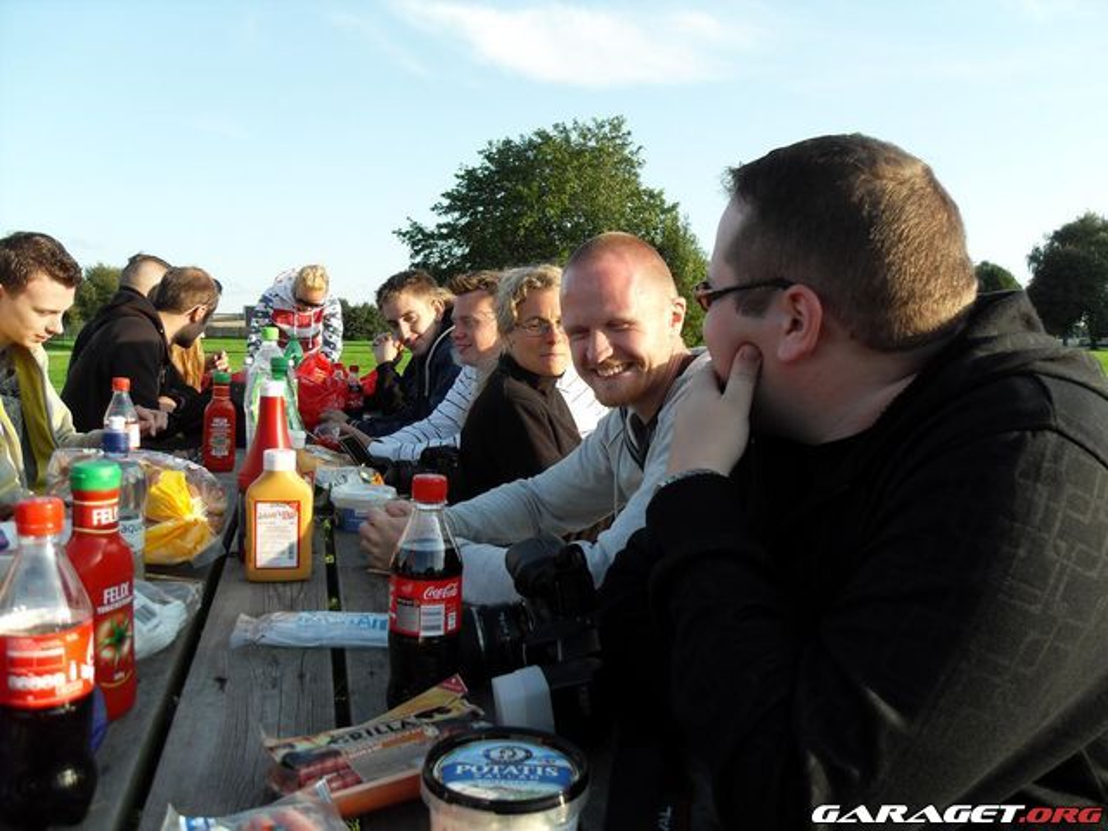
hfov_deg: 63.4
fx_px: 896
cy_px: 416
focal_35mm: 28
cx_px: 554
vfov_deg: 49.7
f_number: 2.8
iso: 80
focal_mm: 6
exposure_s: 1/350
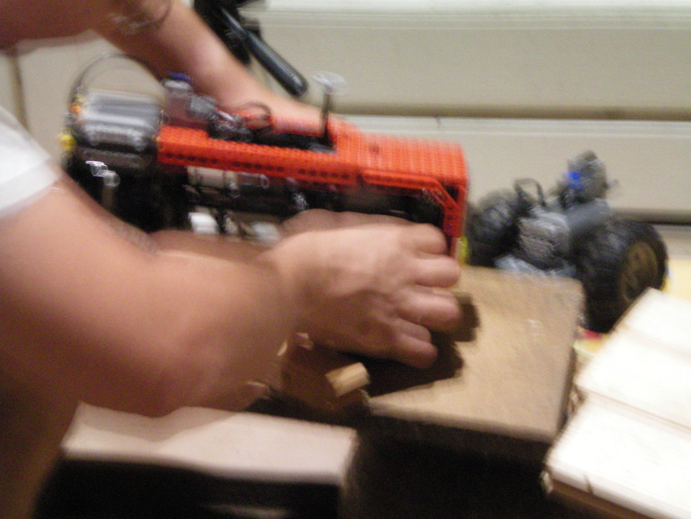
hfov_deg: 17.3
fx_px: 2276
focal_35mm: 114
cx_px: 346
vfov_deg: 13.0
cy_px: 260
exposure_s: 1/2
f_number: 5.9
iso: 400
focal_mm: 18.9
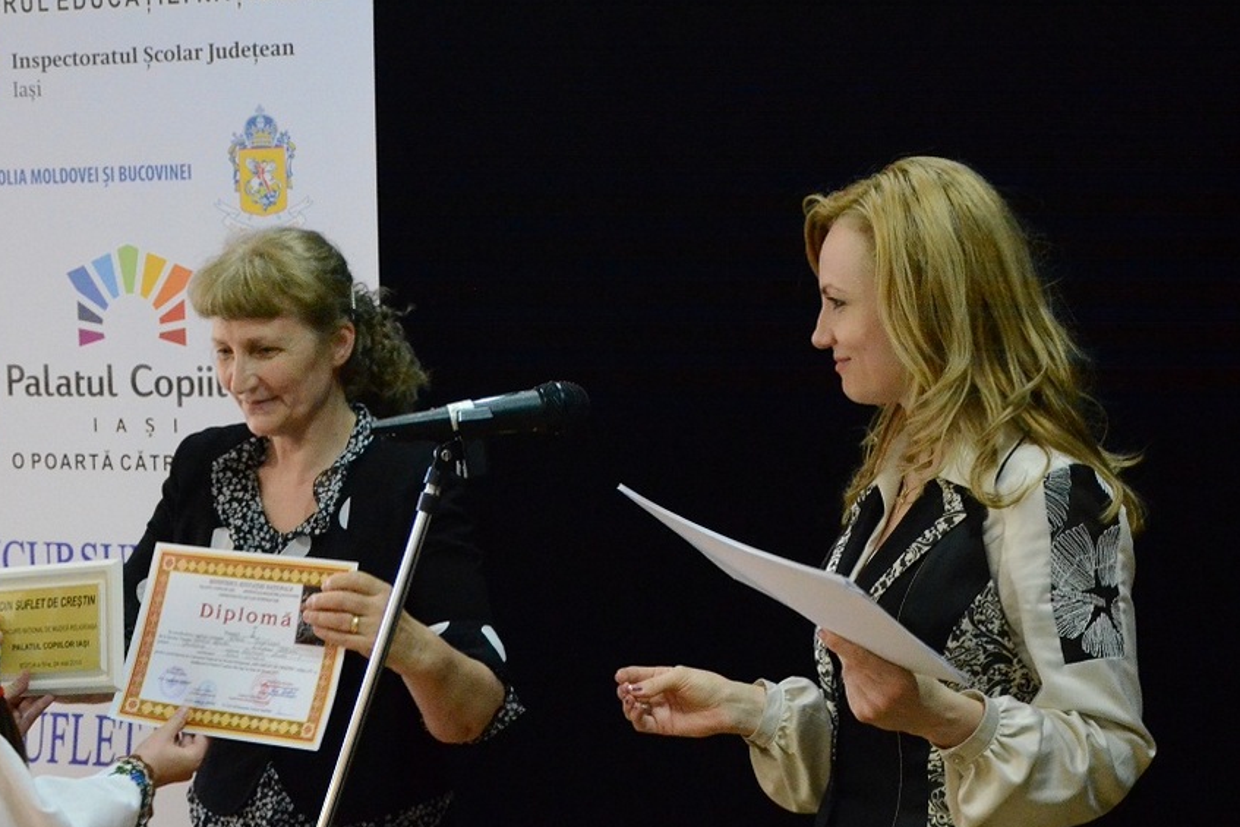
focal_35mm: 85
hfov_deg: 23.8
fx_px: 2928
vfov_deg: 16.1
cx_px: 416
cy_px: 509
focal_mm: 40
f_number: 4.5
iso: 6400
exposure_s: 1/60
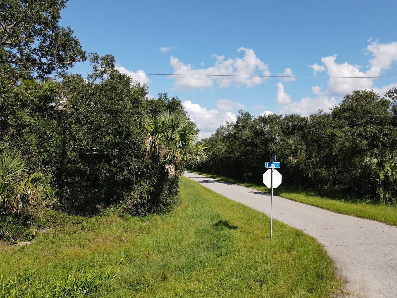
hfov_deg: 65.3
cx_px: 197
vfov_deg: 51.4
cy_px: 155
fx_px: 310
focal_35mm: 27
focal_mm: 4.5
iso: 110
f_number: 2.8
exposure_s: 1/640
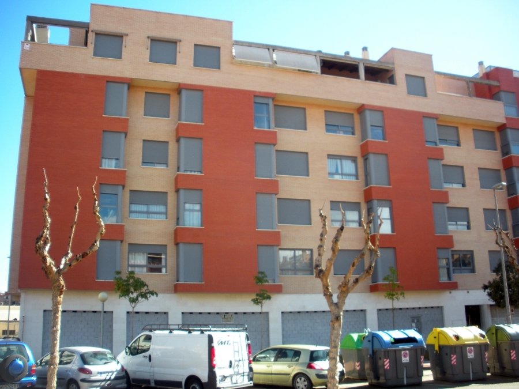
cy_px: 194
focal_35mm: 35
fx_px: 525
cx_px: 260
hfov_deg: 52.6
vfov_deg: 40.7
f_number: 3.5
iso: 64
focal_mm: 6.3
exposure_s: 1/185
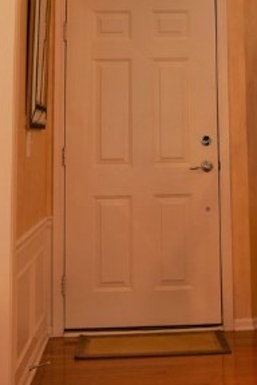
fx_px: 771
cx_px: 218
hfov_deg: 18.7
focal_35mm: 72
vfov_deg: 26.5
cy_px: -5
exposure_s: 1/60
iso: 500
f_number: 4
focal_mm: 18
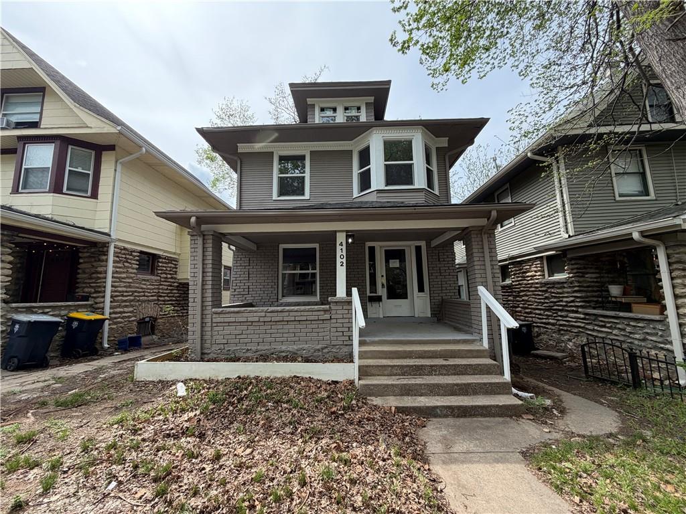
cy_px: 257
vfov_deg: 85.7
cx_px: 343
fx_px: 277
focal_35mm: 14
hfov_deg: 102.1
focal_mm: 2.22
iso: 40
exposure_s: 1/658
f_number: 2.2
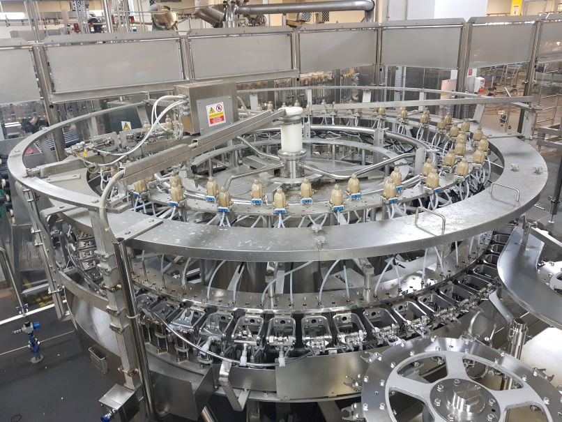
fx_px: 422
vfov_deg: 53.1
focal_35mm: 26
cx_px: 281
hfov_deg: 67.3
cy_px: 211
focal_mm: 4.3
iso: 250
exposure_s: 1/33
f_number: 1.7
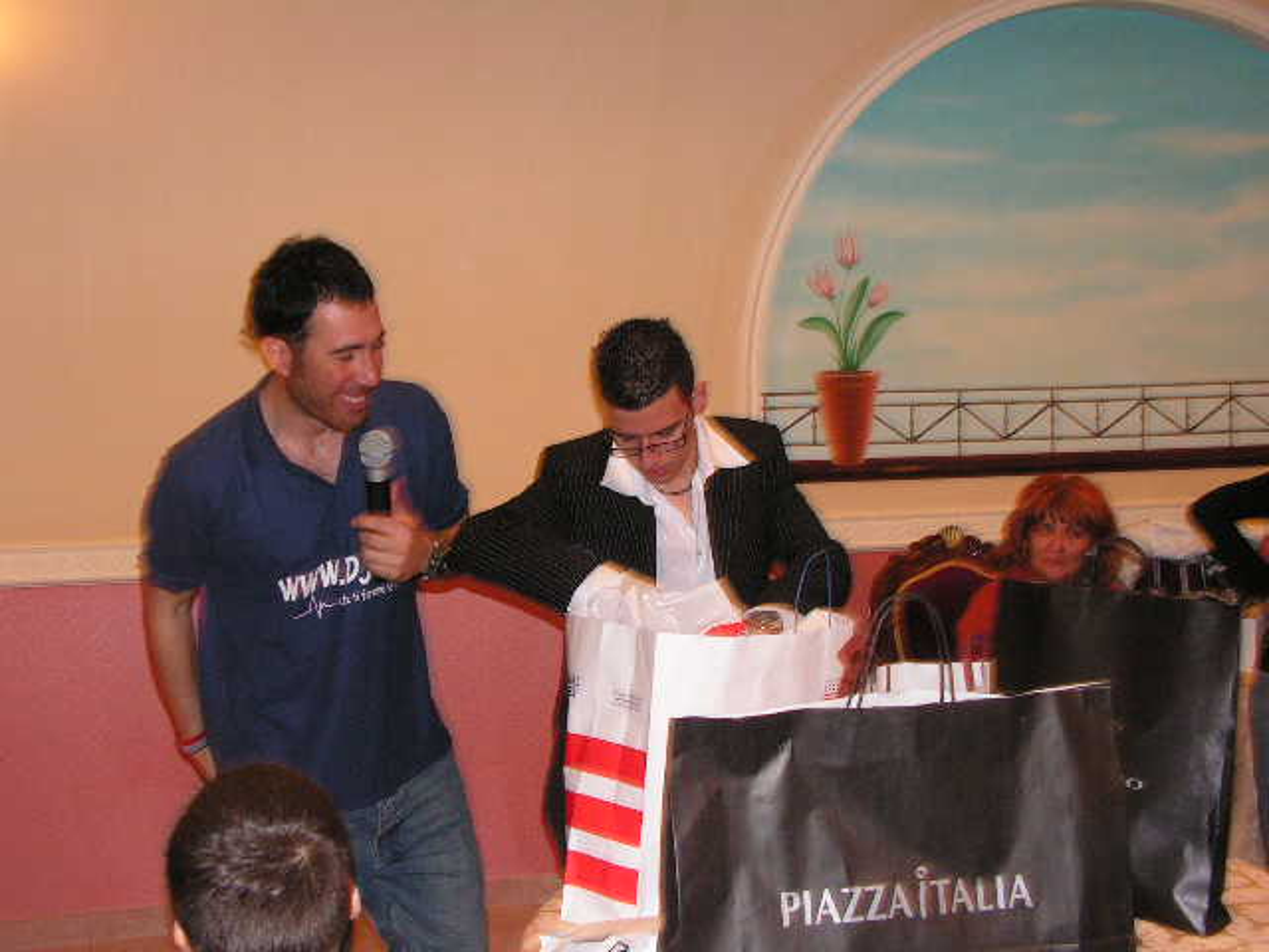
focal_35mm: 44
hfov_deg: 42.9
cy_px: 476
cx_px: 634
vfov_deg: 32.9
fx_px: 1613
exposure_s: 1/40
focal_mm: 7.4
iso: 200
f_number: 3.2
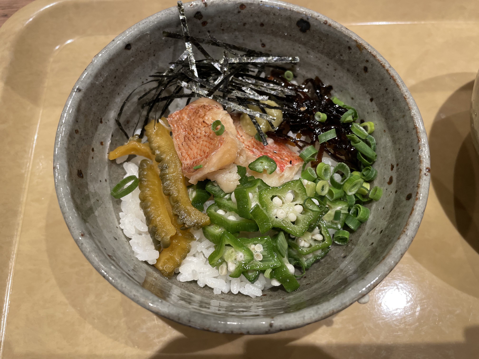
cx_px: 240
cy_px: 180
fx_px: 360
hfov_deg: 67.3
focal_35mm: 26
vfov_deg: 53.1
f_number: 1.6
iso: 125
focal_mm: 4.2
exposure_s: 1/60
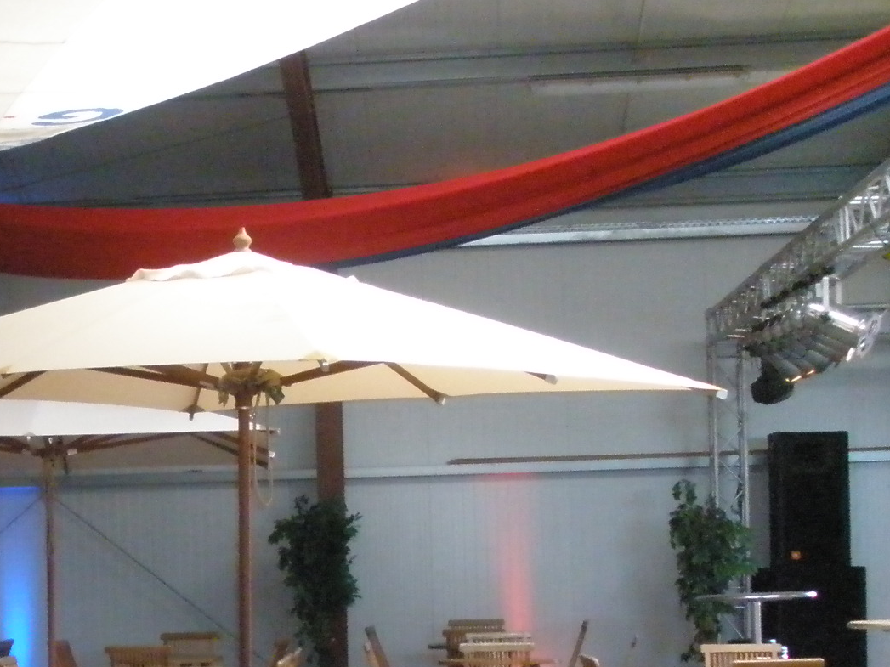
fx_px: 2262
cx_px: -108
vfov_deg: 16.6
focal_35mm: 88
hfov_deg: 21.1
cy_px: 597
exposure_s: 1/100
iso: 800
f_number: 3.5
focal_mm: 6.3
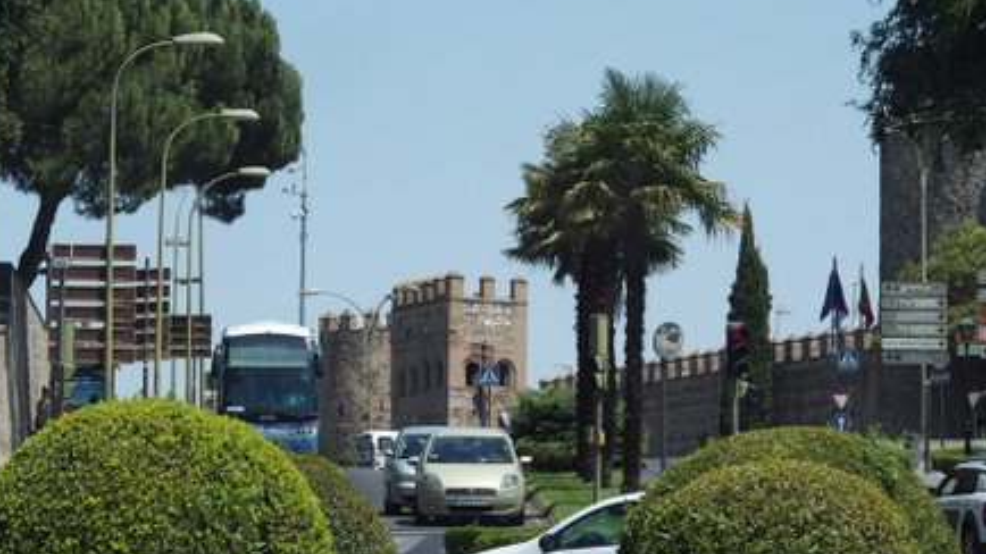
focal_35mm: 241
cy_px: 334
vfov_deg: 5.0
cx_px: 482
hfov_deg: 8.9
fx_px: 6300
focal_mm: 42.5
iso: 100
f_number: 4
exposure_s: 1/800
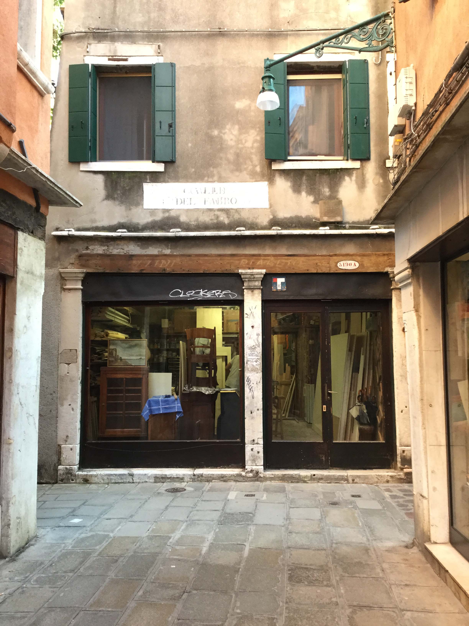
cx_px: 234
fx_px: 560
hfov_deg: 45.4
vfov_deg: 58.4
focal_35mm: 31
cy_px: 313
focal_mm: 3.3
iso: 50
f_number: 2.4
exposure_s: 1/33
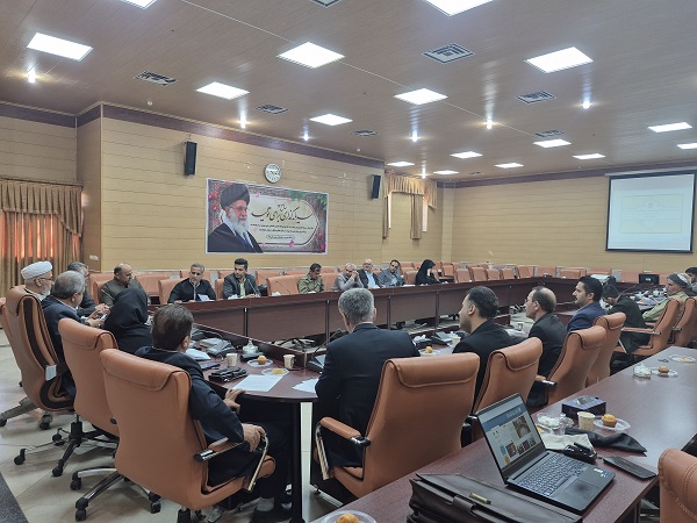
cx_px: 348
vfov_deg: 58.9
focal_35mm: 23
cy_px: 262
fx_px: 463
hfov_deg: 73.9
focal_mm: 5.4
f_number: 1.8
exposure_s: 1/100
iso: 100
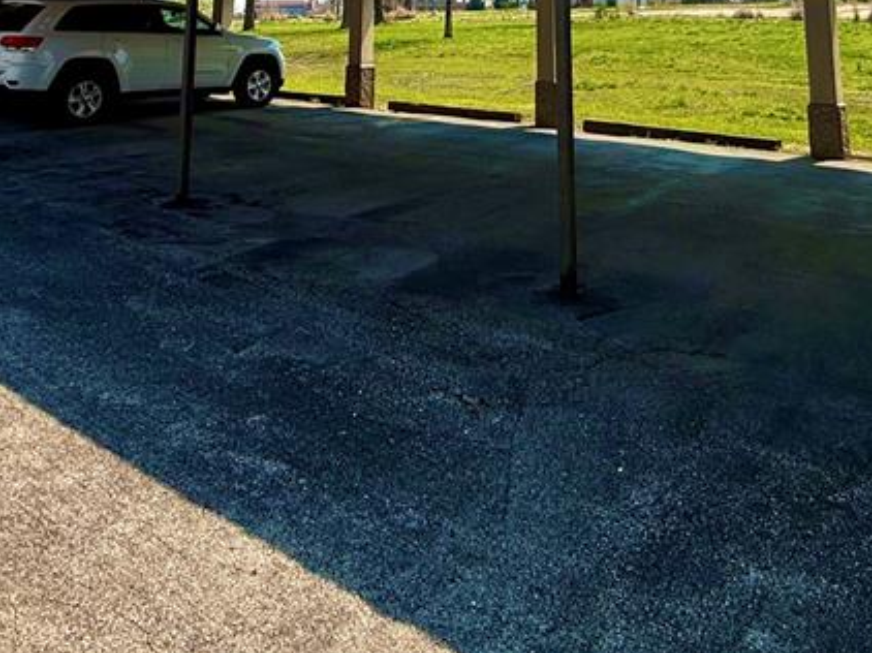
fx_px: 856
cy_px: -110
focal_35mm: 34
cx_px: 461
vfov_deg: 34.4
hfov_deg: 54.0
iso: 50
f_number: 2.2
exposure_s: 1/3663
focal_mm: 2.22
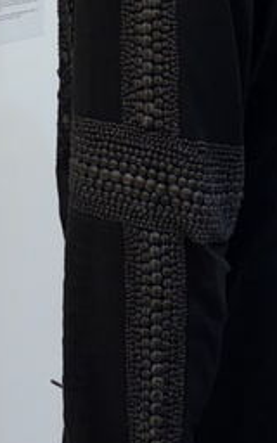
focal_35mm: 129
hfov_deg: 10.1
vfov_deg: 15.0
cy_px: -223
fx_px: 1558
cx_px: 12
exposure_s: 1/100
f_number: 1.6
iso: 32
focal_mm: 5.96
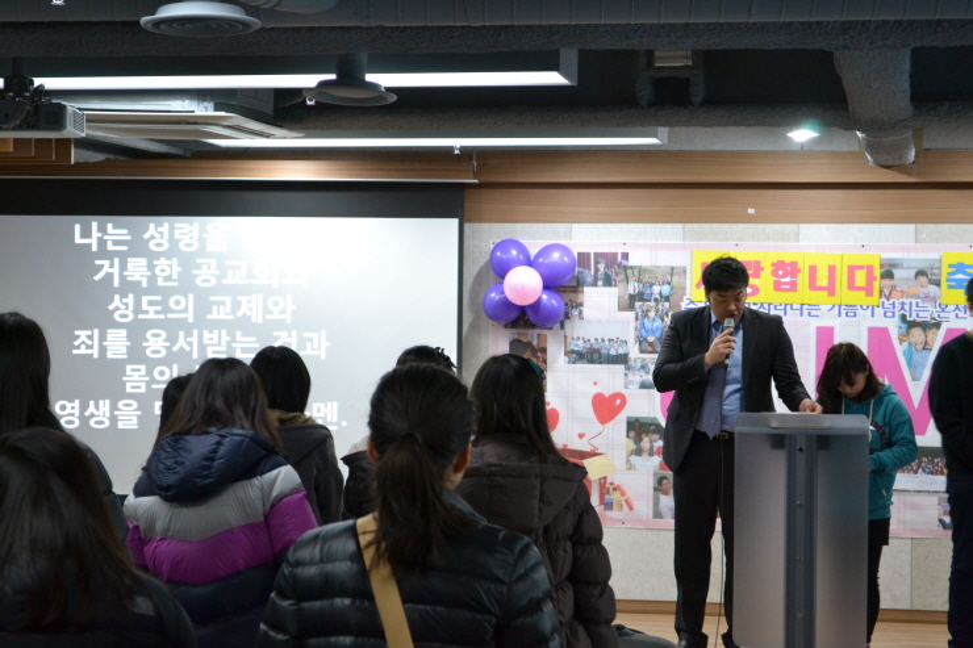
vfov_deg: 16.5
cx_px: 486
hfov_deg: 24.6
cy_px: 324
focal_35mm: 82
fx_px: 2229
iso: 800
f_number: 5.6
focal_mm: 55
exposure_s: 1/15
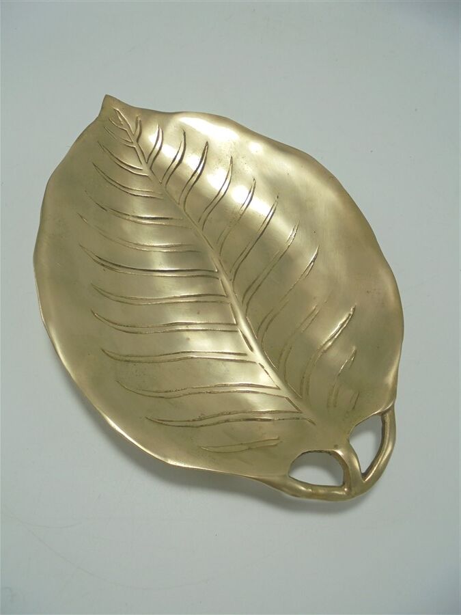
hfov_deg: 53.1
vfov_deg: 67.3
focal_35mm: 26
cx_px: 230
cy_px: 308
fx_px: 462
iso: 100
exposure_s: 1/160
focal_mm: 4.6
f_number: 3.5
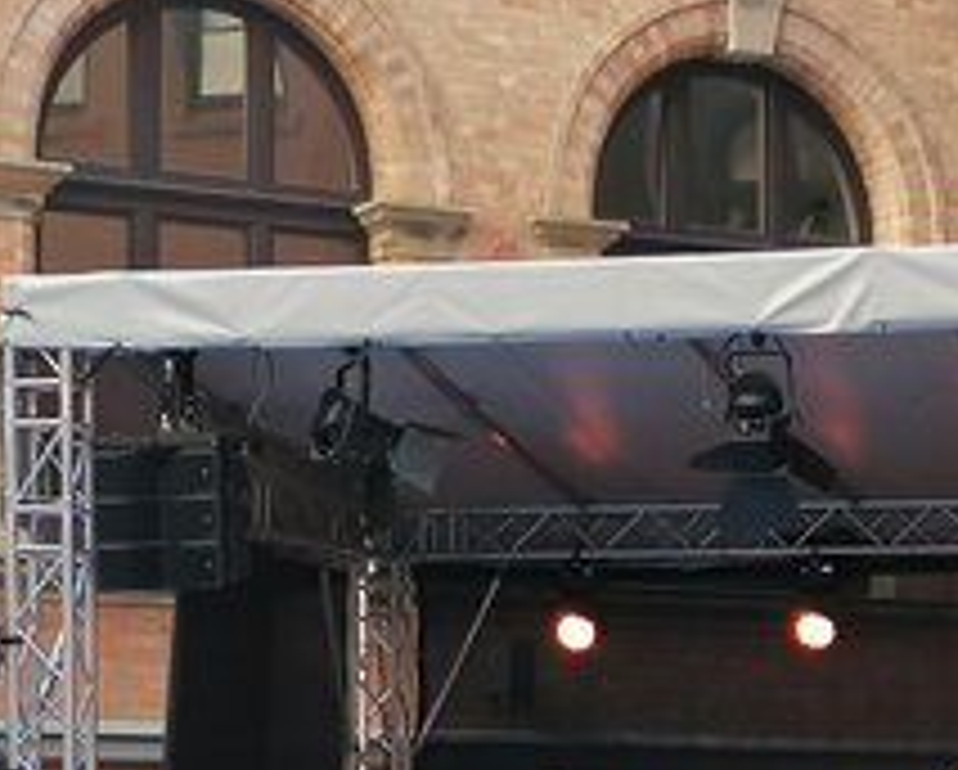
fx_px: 3691
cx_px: 643
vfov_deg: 11.8
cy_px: 639
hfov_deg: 14.8
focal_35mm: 130
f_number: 1.8
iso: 50
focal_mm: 4.75
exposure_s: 1/50
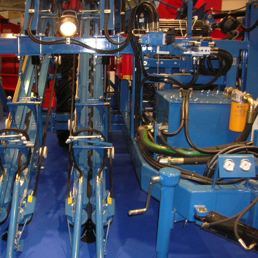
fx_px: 354
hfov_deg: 39.7
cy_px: 131
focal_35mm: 42
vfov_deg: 40.0
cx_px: 95
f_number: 2.8
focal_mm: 5.8
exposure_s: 1/60.1
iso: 145
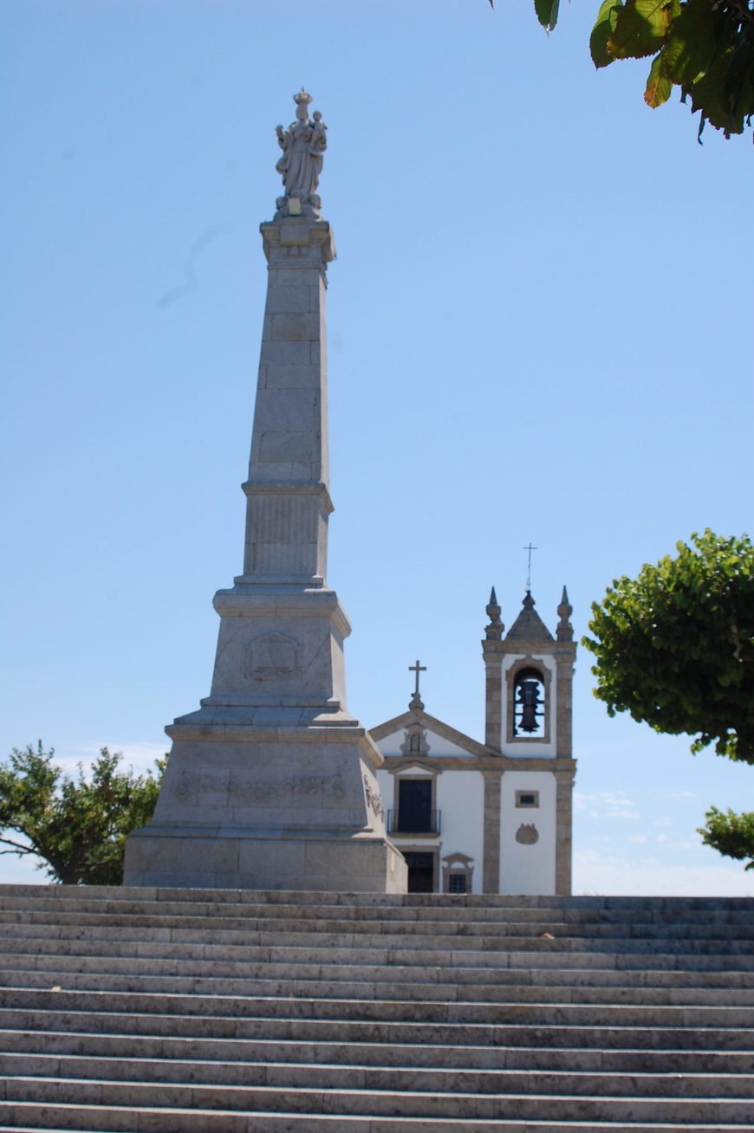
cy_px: 566
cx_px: 377
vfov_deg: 37.9
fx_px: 1652
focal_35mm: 52
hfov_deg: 25.7
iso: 200
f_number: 10
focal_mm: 35
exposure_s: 1/400
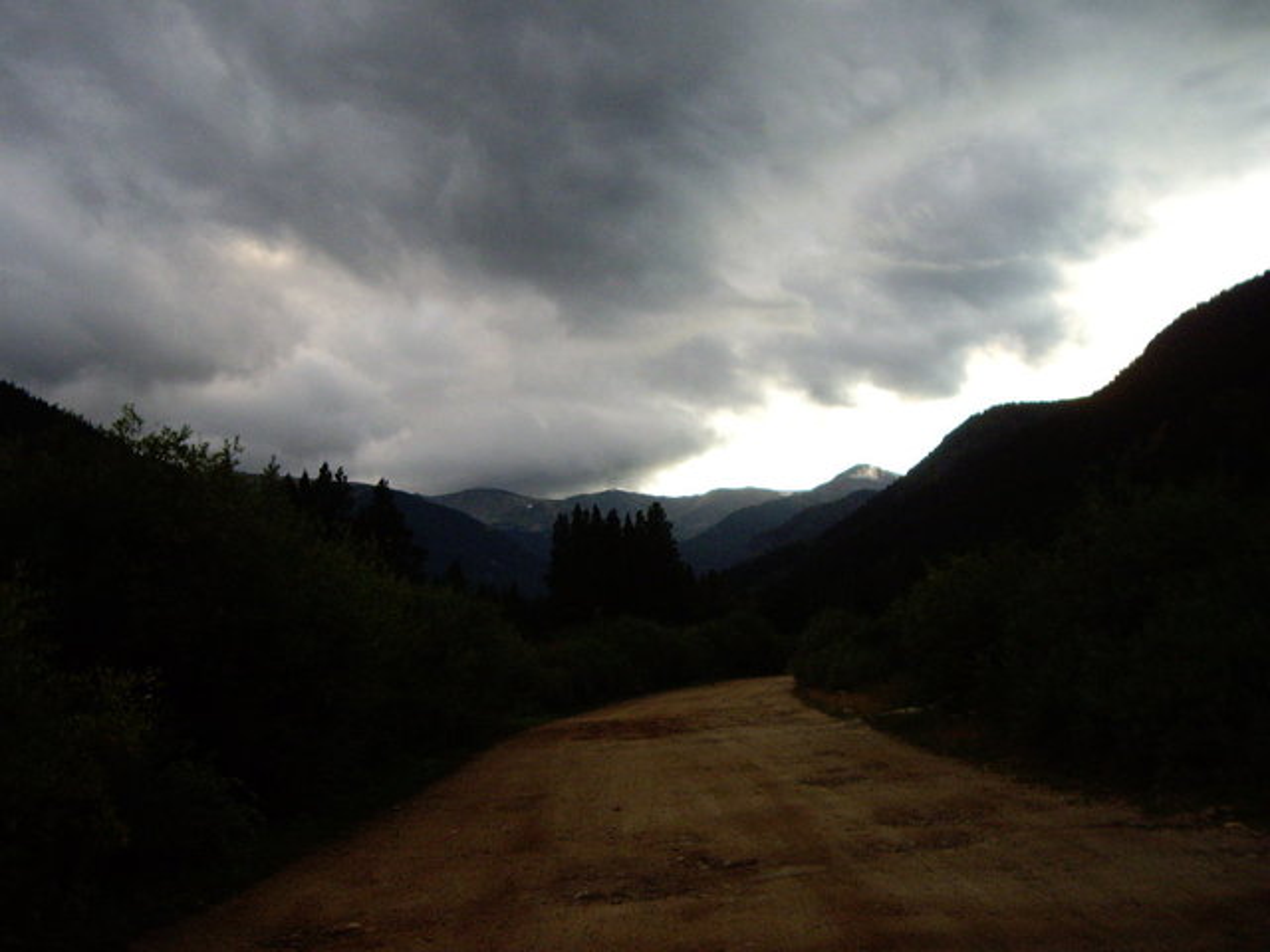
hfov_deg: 49.0
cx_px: 635
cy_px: 476
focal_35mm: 38
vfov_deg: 37.7
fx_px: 1394
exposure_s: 1/40
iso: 200
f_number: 2.7
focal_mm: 6.2
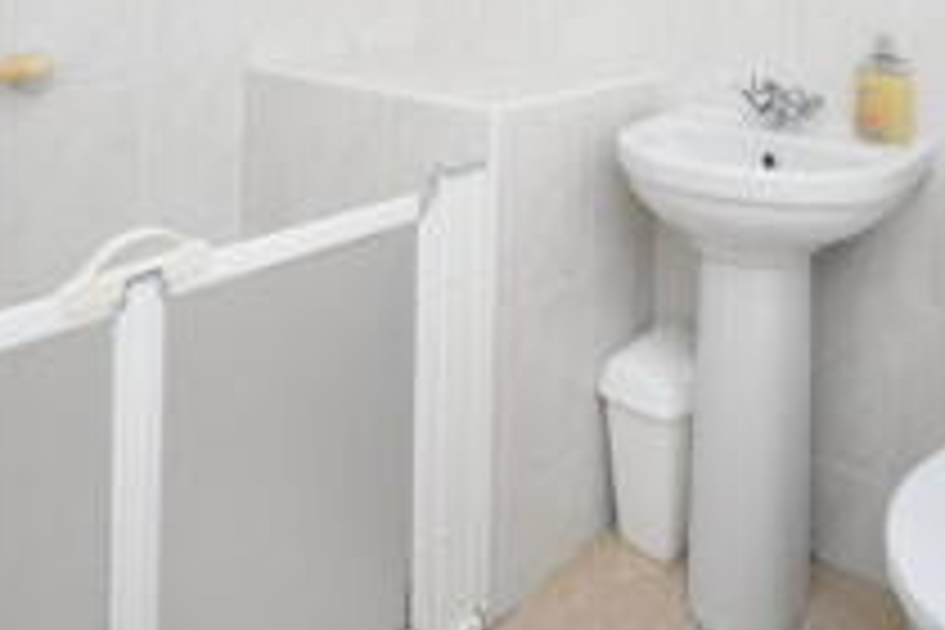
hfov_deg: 55.7
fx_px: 892
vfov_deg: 33.8
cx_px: 513
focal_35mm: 34
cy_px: -61
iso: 5600
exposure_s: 1/60
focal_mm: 10
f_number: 4
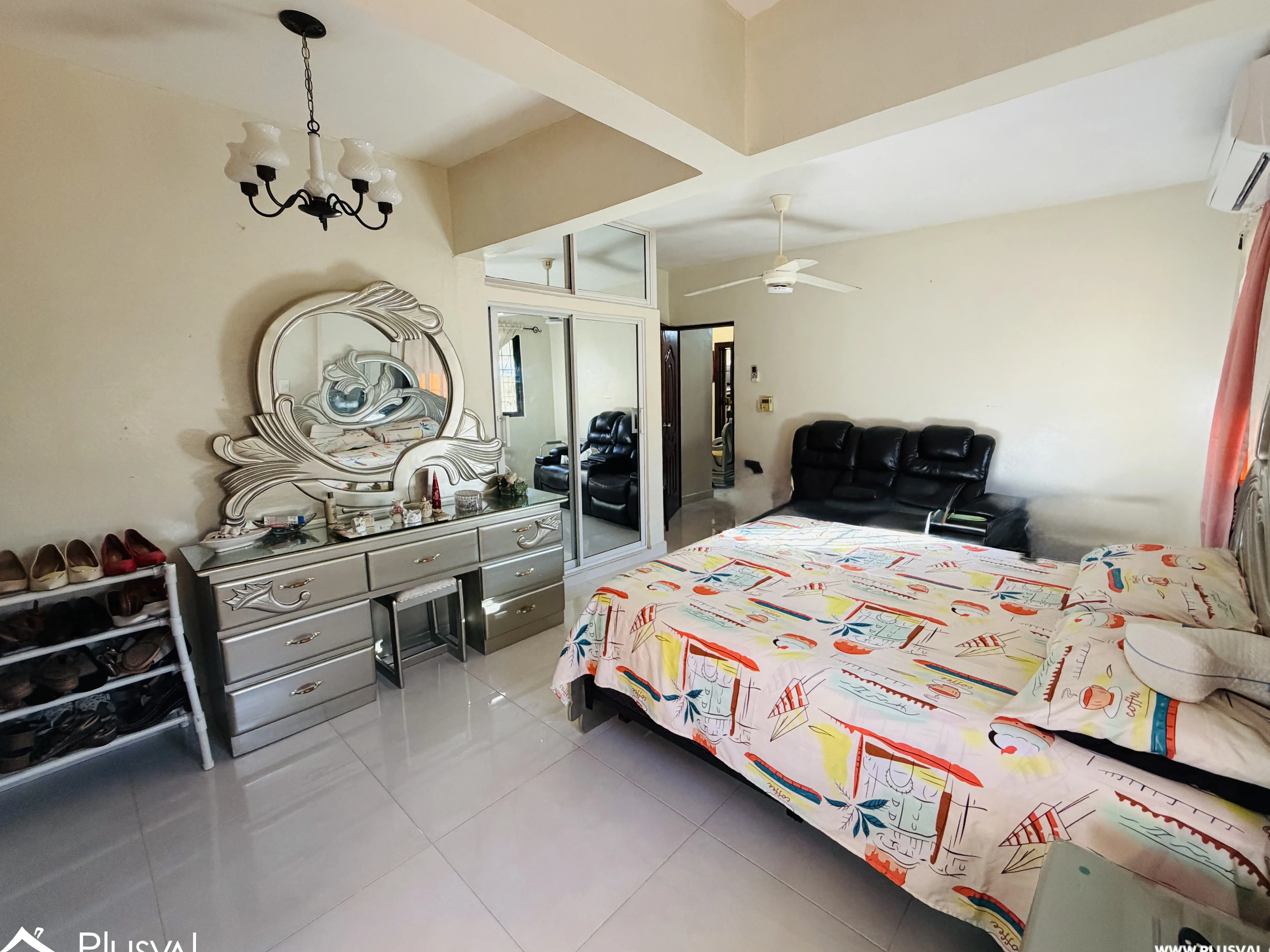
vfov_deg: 81.7
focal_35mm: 15
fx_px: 550
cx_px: 668
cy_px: 460
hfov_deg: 98.1
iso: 320
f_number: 2.2
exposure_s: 1/106
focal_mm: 2.22
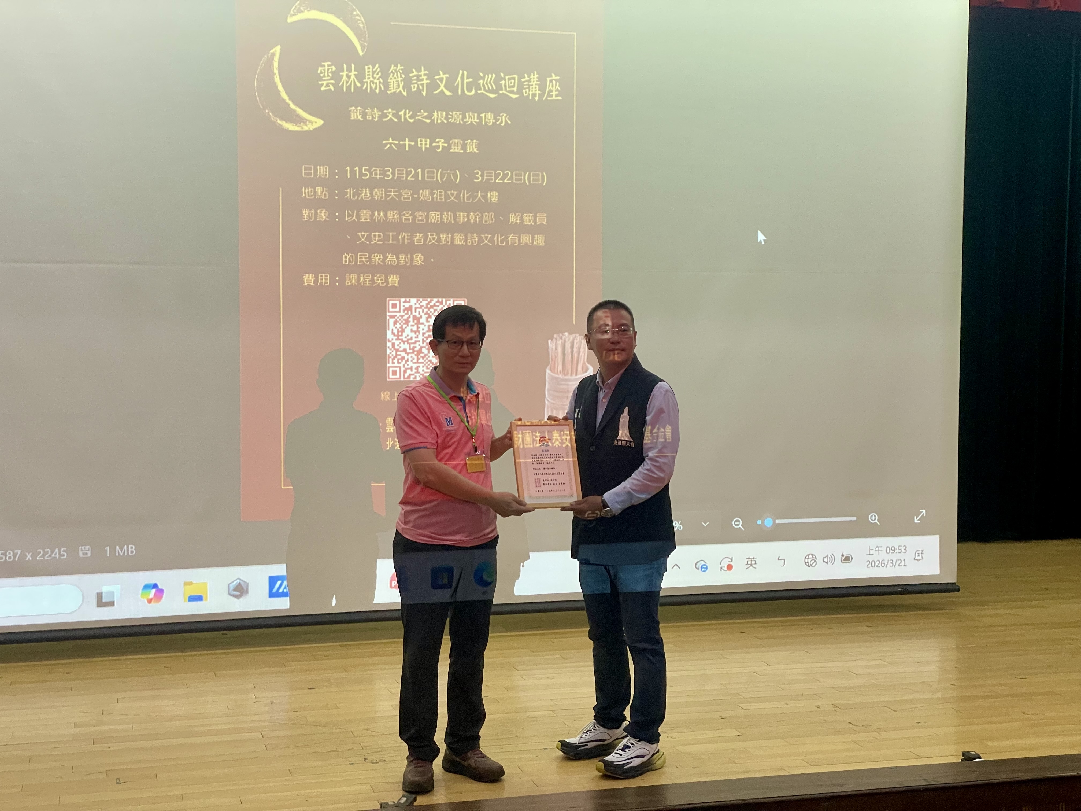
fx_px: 1624
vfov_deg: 28.0
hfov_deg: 36.8
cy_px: 406
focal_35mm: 52
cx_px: 540
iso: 160
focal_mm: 6
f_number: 2
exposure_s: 1/60
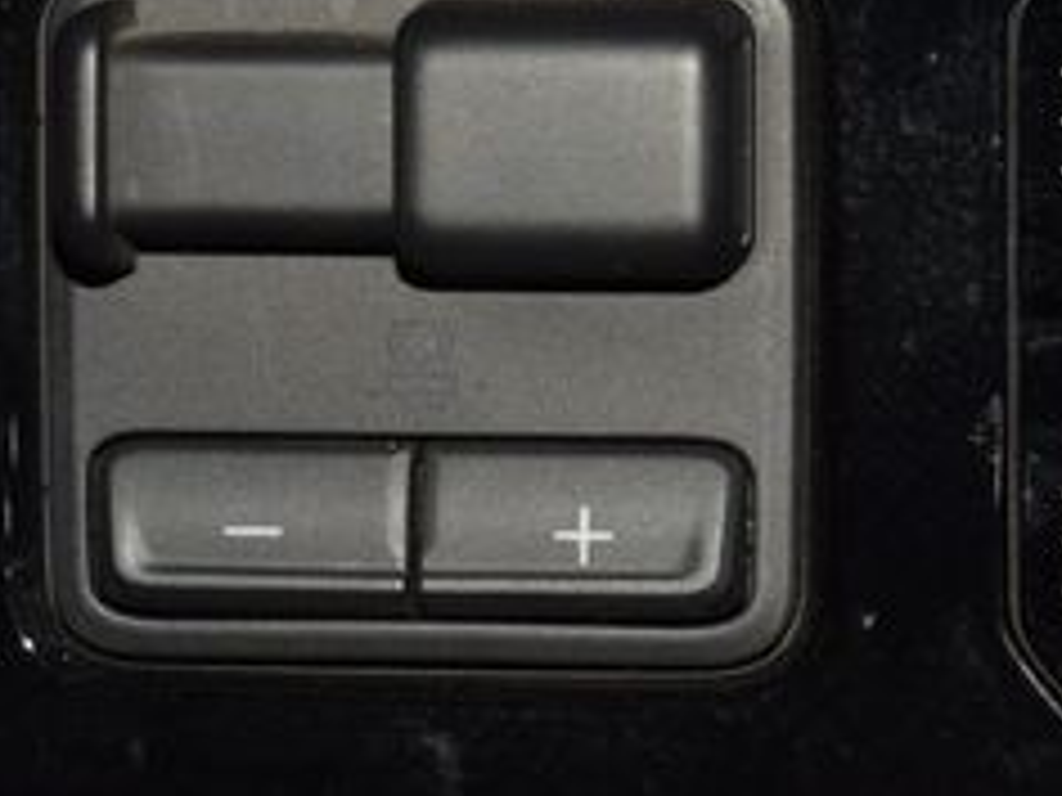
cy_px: 367
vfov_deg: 5.4
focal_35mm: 274
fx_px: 8406
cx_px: 428
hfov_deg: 7.2
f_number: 8
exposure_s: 1/125
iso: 100
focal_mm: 70
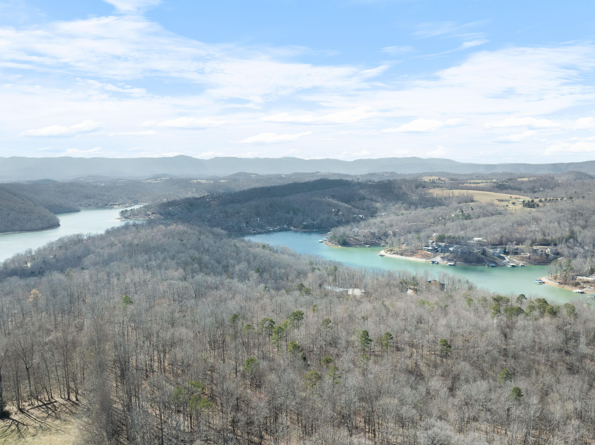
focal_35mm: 30
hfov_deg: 60.0
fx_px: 515
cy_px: 231
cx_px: 295
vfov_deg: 46.7
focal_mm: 12.29
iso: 210
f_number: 2.8
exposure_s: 1/400
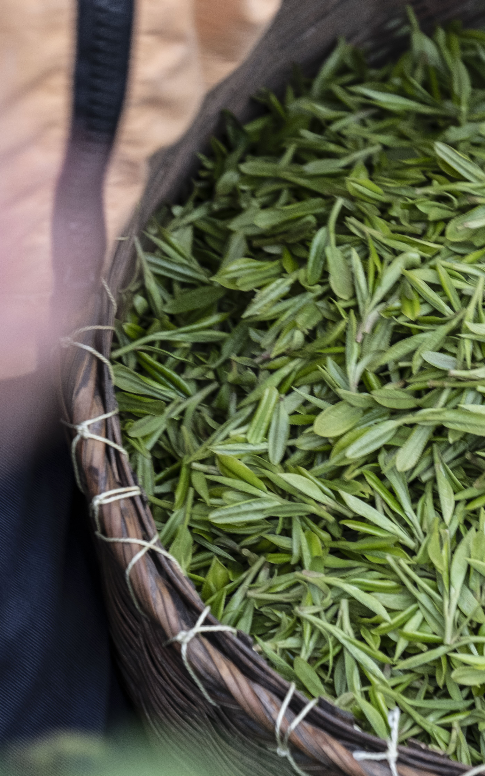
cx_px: 544
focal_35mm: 192
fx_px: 4061
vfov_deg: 10.9
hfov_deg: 6.8
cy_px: 387
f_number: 5.6
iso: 400
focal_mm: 83.3
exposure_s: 1/30
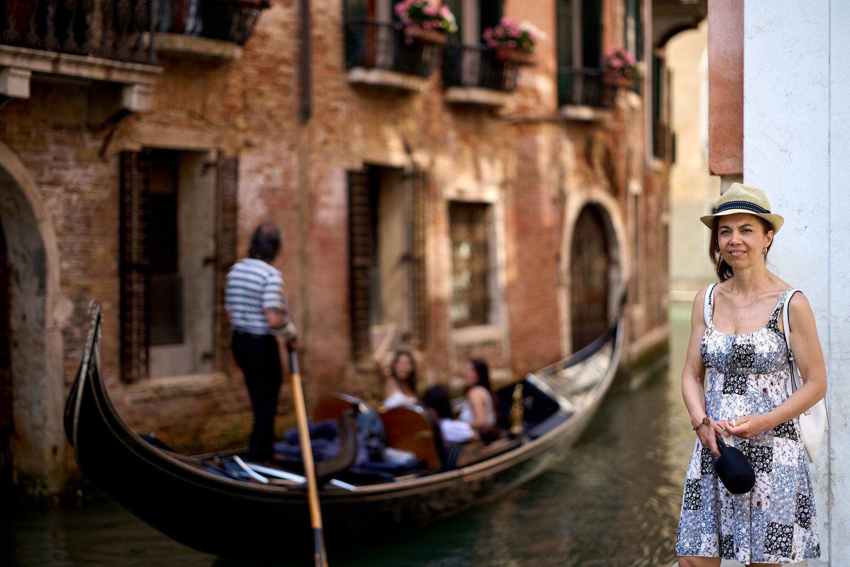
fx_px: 1771
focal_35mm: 75
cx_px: 425
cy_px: 284
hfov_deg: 27.0
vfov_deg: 18.2
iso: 100
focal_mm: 75
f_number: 1.8
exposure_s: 1/640
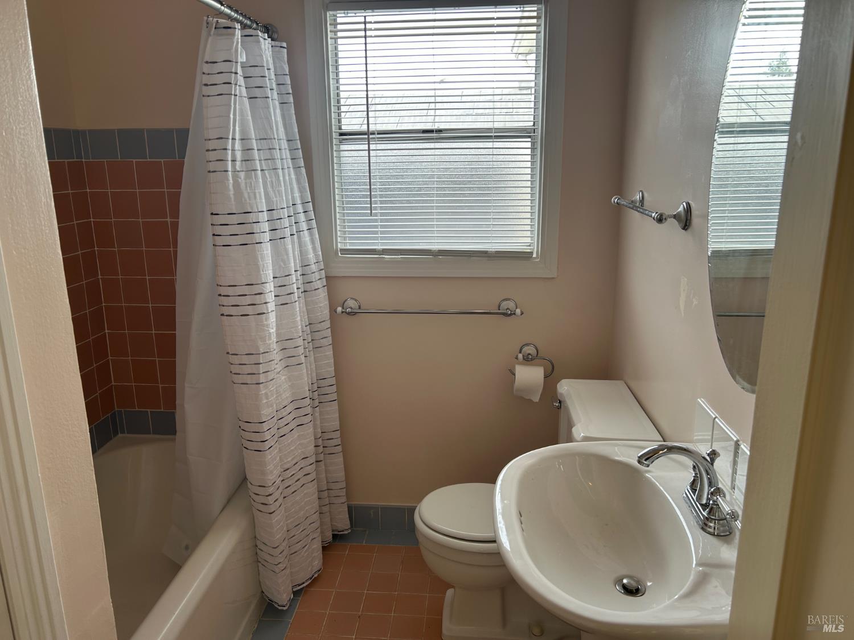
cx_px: 427
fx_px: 641
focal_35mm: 26
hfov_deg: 67.3
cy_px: 320
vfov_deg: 53.1
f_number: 1.5
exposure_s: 1/100
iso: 40
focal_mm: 5.7
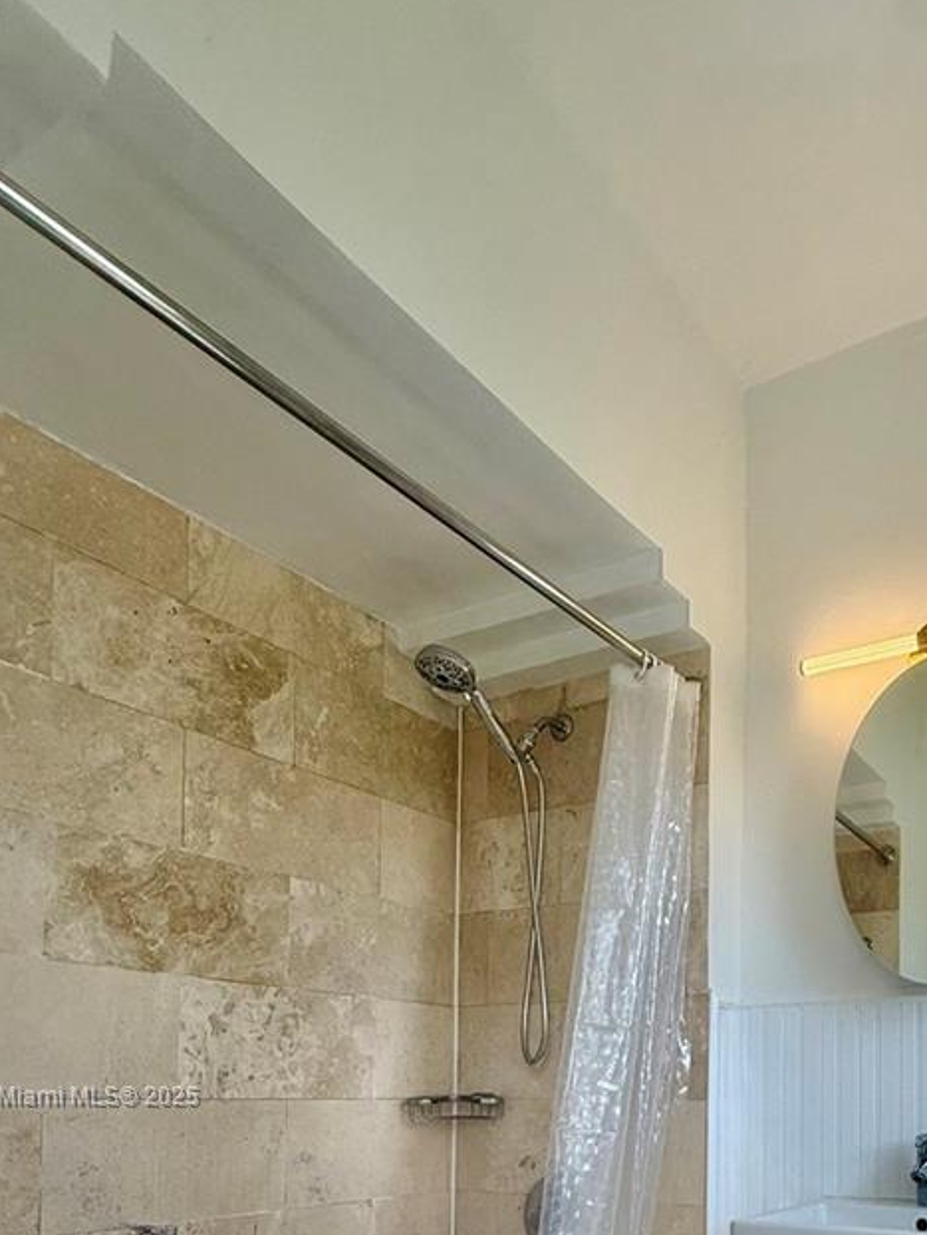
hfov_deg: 48.7
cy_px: 1098
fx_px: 963
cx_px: 728
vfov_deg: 56.8
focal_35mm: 27
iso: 64
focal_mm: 2.22
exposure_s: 1/205
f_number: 2.2
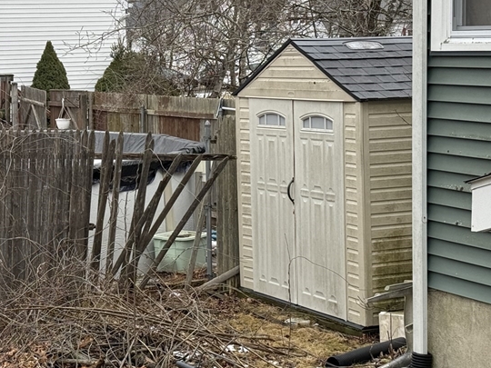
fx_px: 1291
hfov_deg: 21.5
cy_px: 151
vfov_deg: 16.2
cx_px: 164
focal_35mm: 91
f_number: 1.78
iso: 100
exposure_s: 1/1185
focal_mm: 6.76
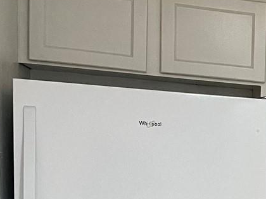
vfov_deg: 14.3
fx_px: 761
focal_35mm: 99
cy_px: 258
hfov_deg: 17.1
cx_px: 447
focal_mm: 5.1
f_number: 1.6
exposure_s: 1/60
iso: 160
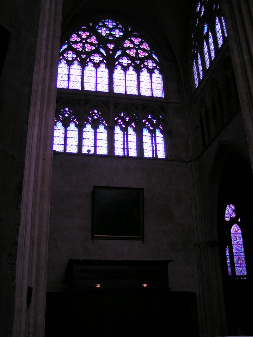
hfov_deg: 37.7
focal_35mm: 38
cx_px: 126
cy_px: 168
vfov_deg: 49.0
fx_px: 370
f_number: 2.8
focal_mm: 5.8
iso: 80
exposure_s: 1/40
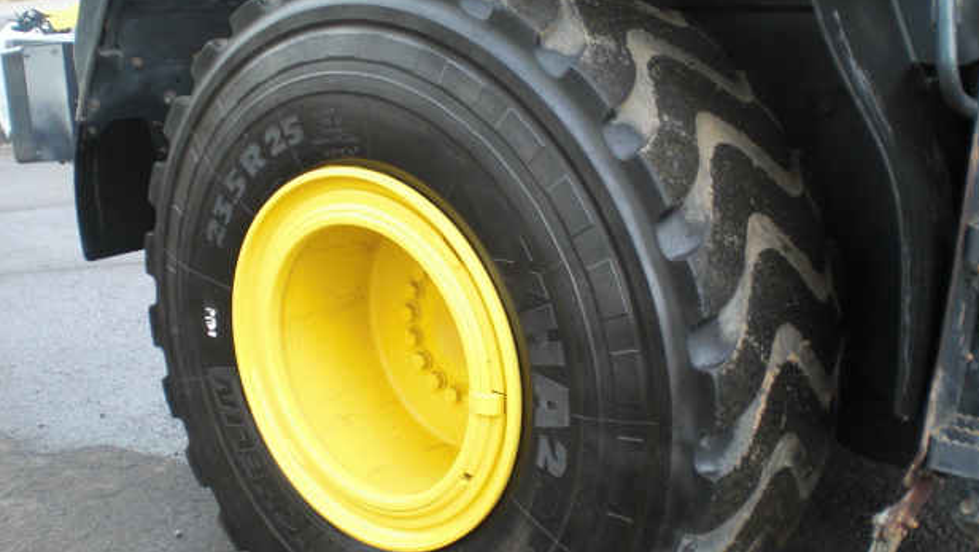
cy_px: 312
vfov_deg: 27.7
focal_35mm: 43
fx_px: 1117
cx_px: 494
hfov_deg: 47.3
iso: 100
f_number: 3.1
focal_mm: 6.3
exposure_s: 1/80
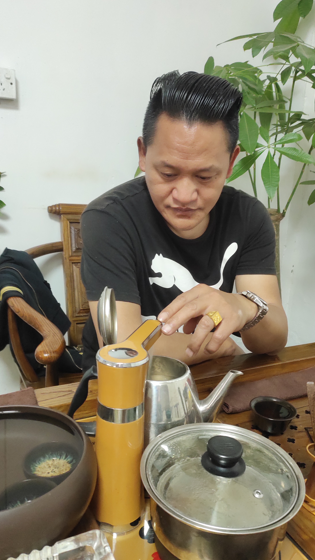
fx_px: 386
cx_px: 171
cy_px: 286
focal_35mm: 26
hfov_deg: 44.3
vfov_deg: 71.9
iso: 1151
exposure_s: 1/33
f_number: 1.79
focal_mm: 4.76
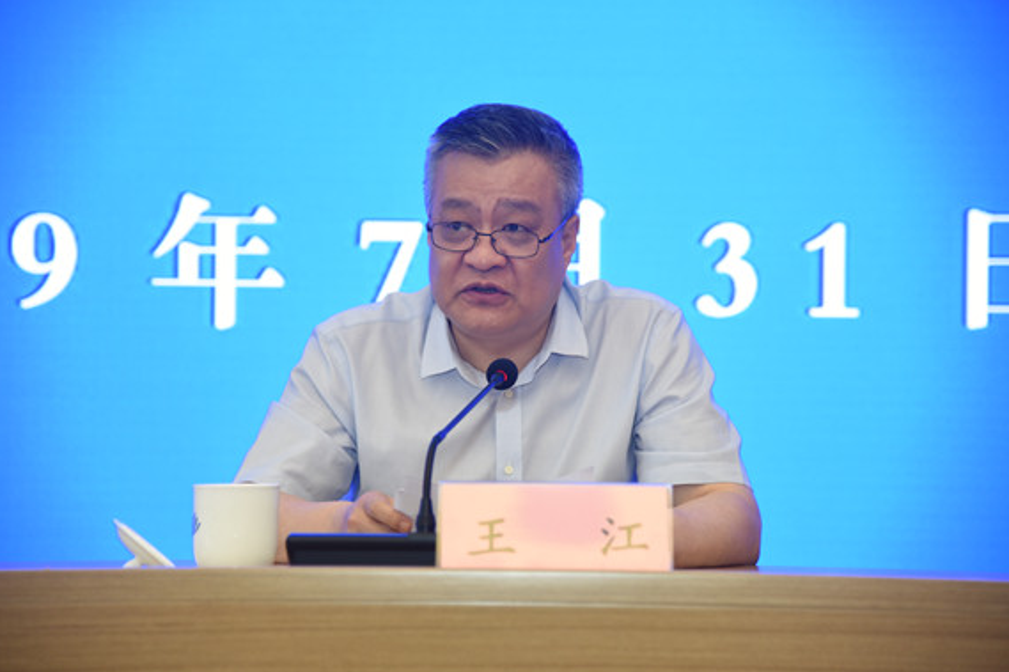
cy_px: 331
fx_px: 2746
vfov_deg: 14.0
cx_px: 499
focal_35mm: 98
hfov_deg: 20.8
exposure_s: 1/160
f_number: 4
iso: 1250
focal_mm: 95
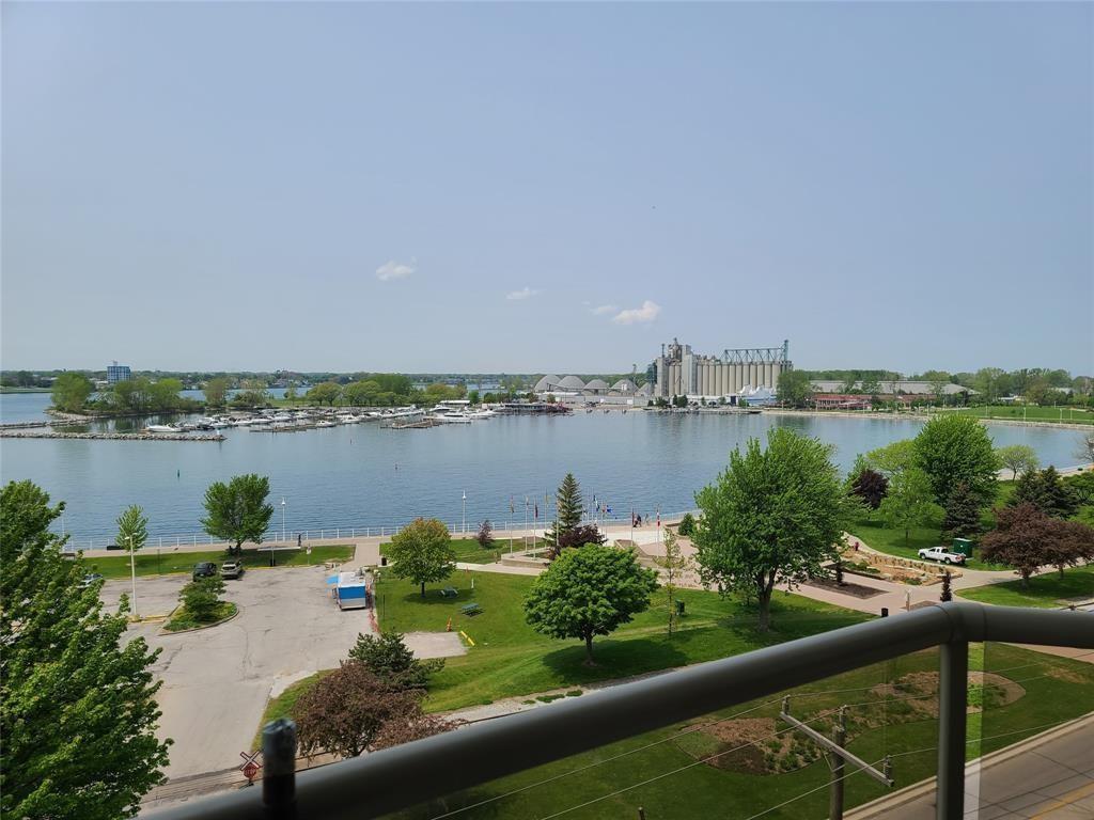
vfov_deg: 54.9
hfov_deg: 69.4
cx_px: 547
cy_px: 410
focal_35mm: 25
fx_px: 790
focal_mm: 7
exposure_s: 1/1437
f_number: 1.8
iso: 16
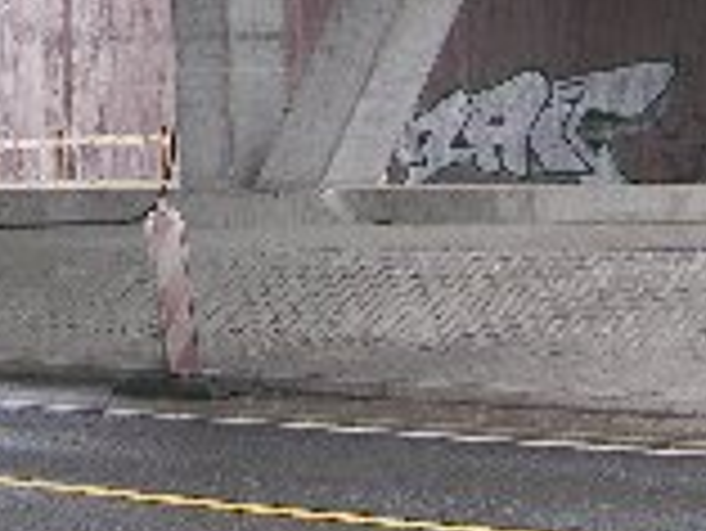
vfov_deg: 11.1
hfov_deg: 14.3
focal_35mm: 131
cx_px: -250
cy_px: -108
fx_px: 2674
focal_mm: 8.9
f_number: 4
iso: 50
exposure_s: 1/29.7
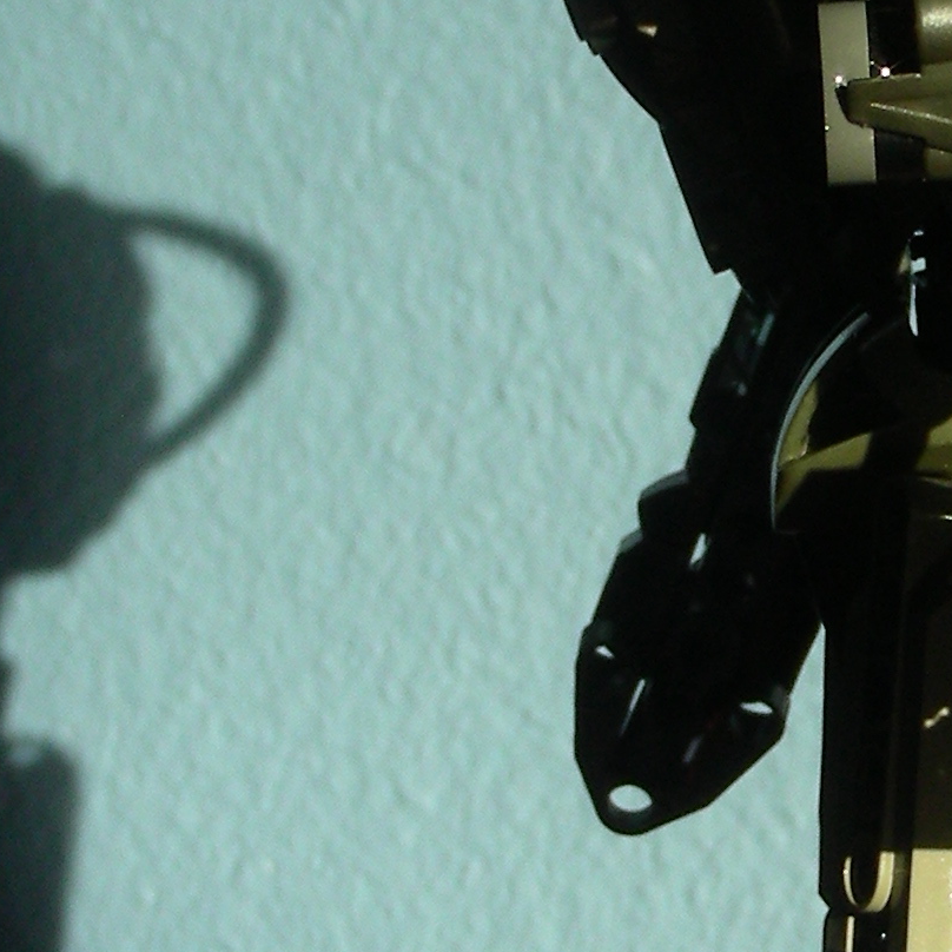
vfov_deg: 9.0
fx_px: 6036
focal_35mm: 194
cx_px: 984
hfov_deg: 9.0
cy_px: 583
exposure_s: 1/190
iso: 50
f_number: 4
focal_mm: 10.5
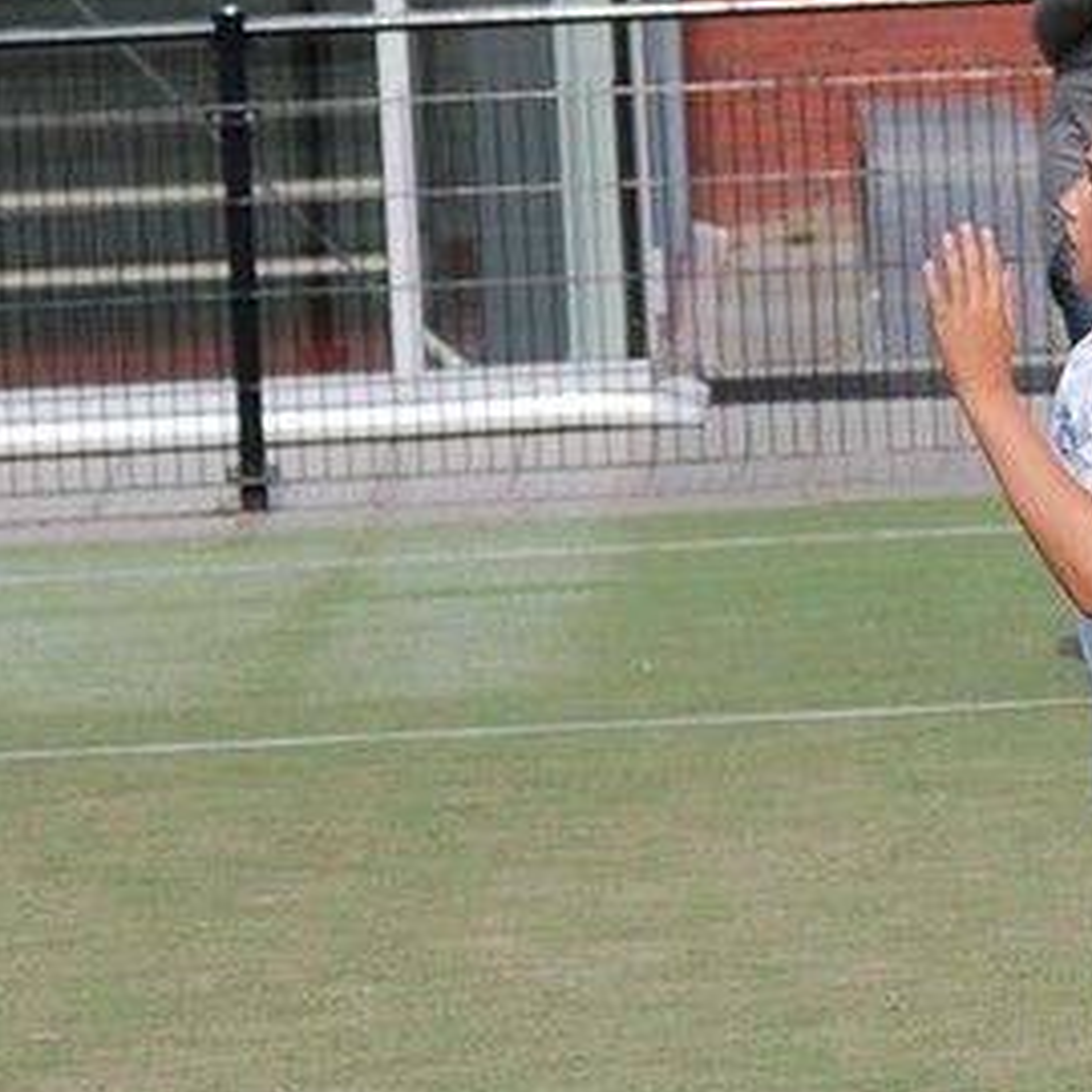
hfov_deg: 4.5
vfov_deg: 4.5
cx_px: 1274
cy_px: 481
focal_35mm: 387
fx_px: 13812
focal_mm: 80
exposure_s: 1/640
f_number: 6.3
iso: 200
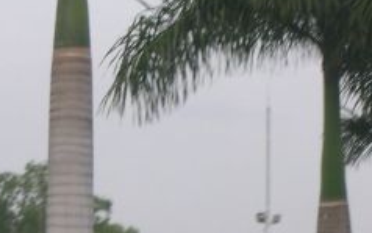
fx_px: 4118
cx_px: 150
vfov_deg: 3.2
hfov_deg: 5.2
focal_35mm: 406
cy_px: 402
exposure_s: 1/250
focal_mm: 24
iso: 100
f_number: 4.9
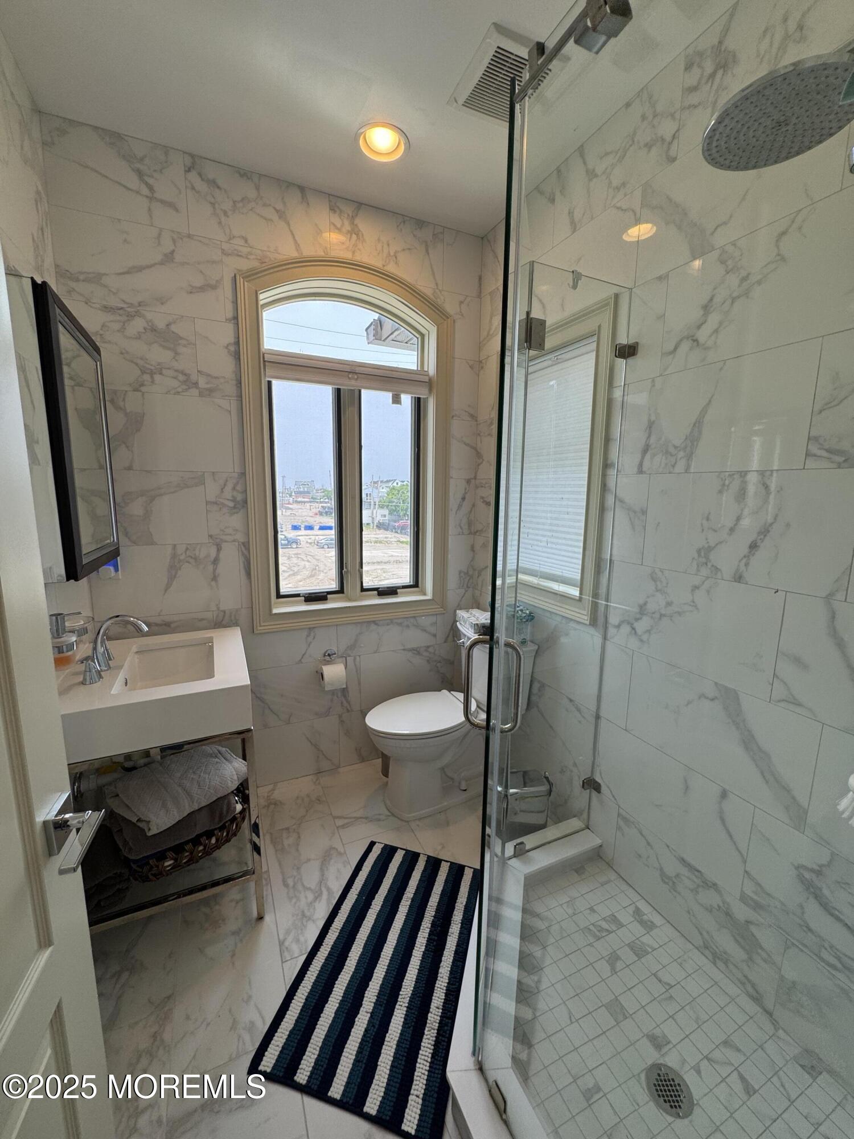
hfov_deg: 85.7
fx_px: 461
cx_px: 427
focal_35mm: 14
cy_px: 570
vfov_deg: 102.1
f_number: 2.2
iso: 40
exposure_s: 1/181
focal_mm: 2.22
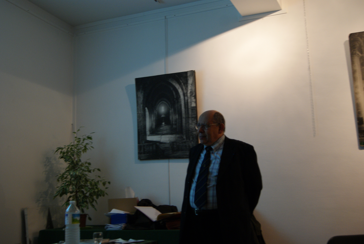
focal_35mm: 42
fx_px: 425
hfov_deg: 46.3
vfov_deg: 32.0
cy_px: 122
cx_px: 182
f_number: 4.5
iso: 400
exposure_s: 1/13
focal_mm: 28
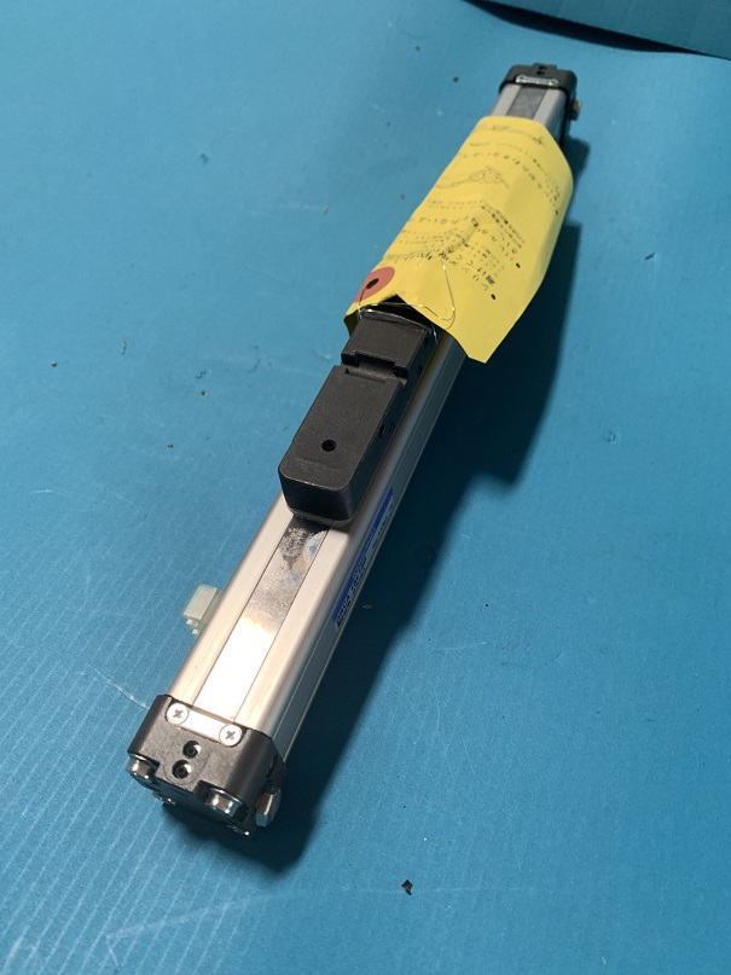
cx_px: 366
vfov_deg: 67.3
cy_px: 488
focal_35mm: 26
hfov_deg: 53.1
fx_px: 732
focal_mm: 4.25
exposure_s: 1/60
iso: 250
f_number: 1.8
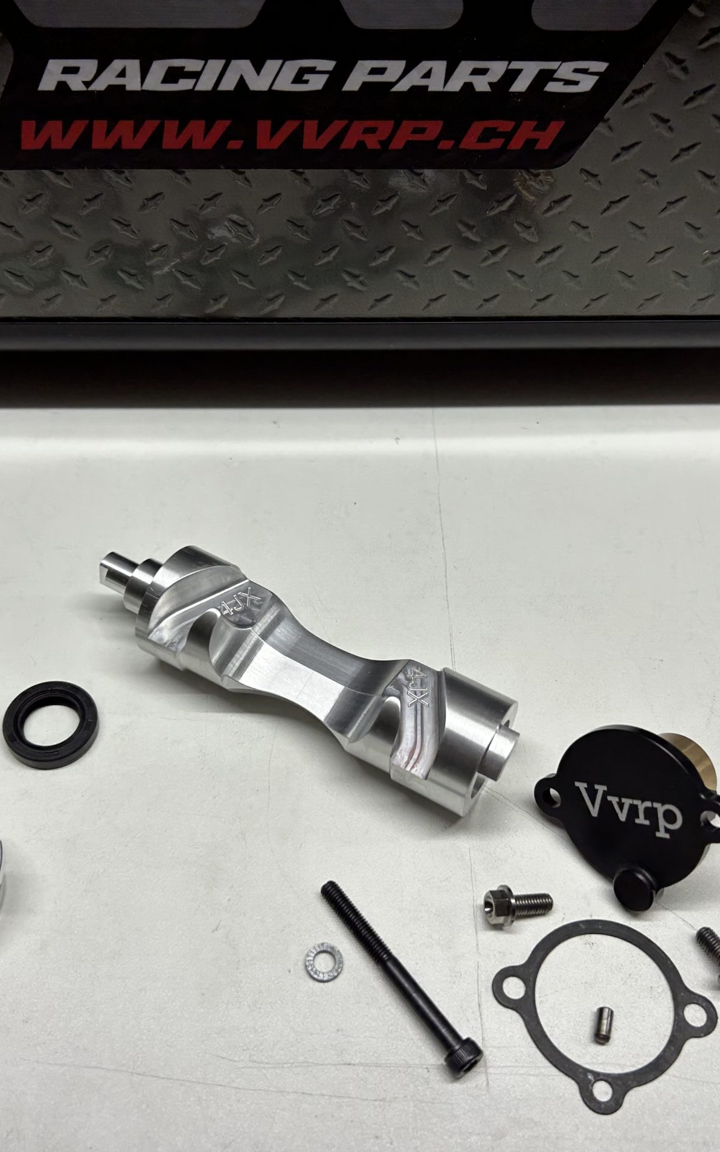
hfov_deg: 34.4
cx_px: 350
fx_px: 1162
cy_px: 578
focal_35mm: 37
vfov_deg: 52.7
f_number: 1.5
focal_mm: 5.7
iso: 40
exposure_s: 1/100
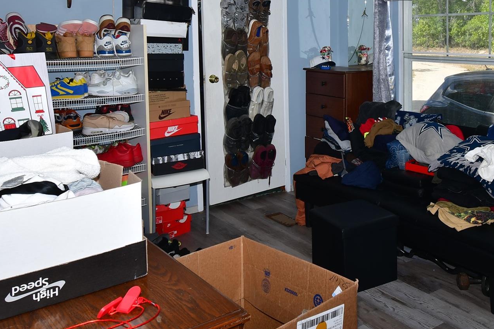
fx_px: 535
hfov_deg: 48.3
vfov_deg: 33.3
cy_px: 69
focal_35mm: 39
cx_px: 348
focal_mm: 12
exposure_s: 1/125
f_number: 9
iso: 100
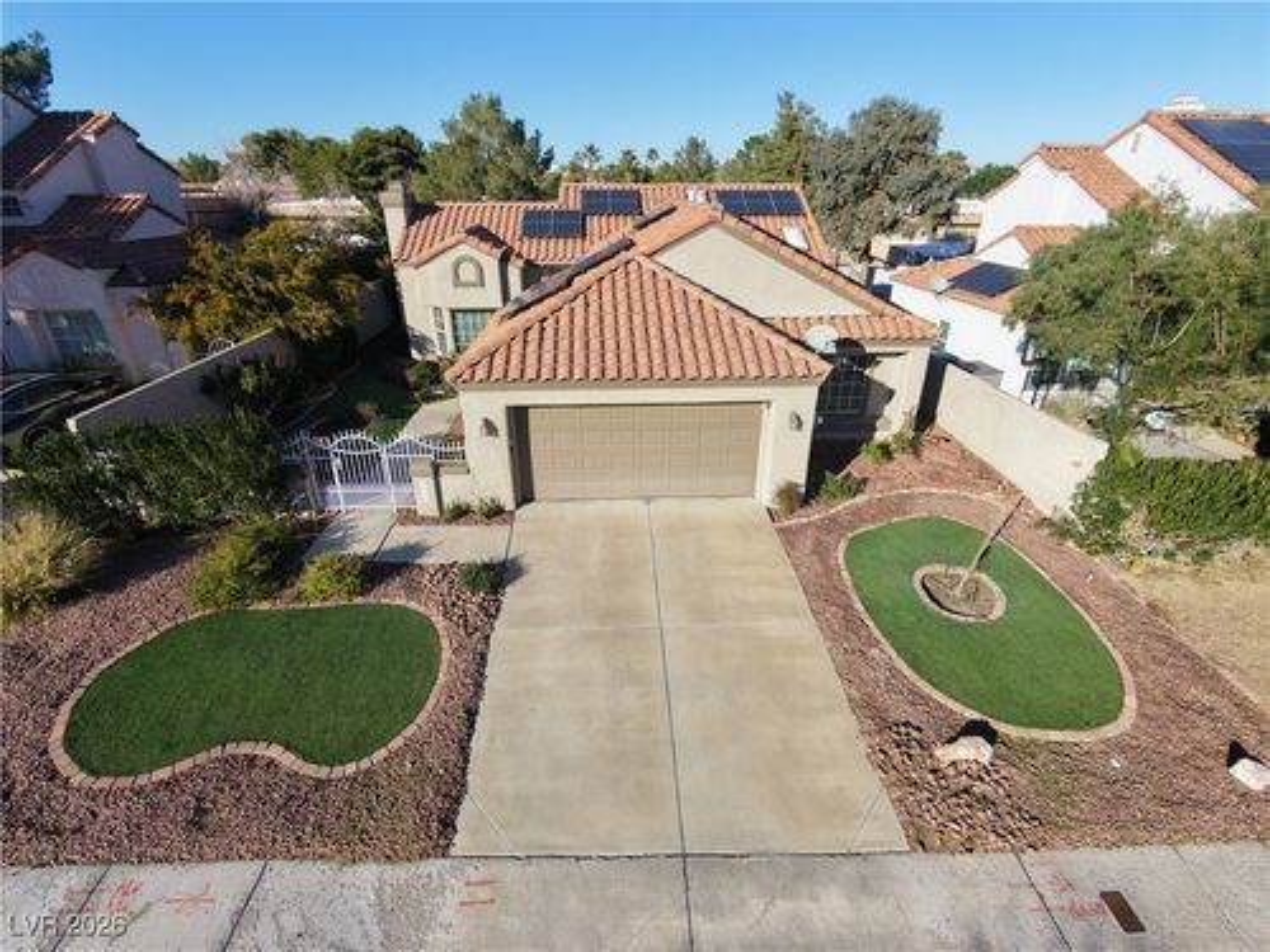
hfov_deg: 94.5
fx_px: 587
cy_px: 476
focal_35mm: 16
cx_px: 635
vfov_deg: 78.1
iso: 100
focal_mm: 3.05
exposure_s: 1/800
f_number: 2.2
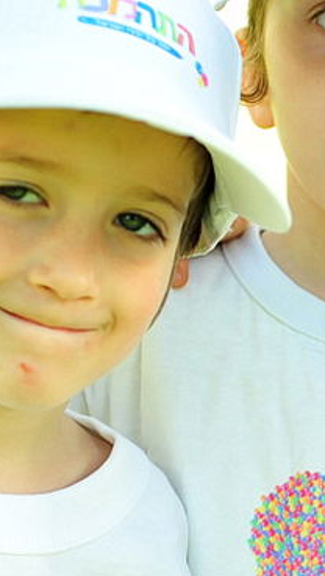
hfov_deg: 7.8
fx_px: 2310
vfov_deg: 14.2
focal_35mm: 151
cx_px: 545
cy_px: 351
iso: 250
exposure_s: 1/320
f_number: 2.8
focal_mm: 38
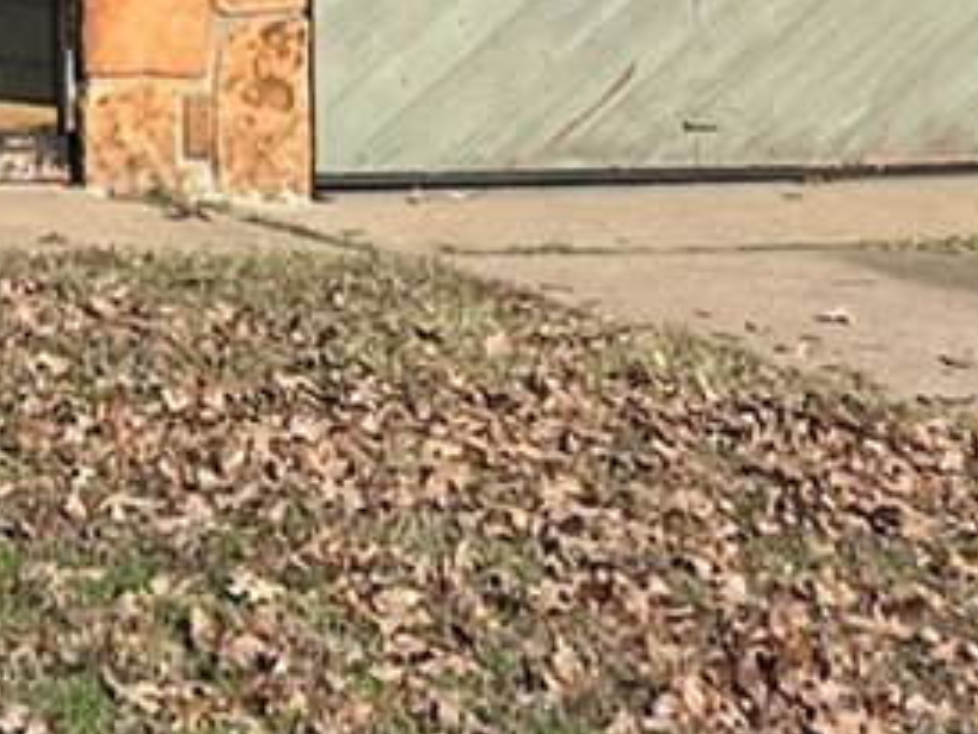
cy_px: -924
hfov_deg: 10.7
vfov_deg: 7.6
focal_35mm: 183
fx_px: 5173
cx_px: -57
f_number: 1.5
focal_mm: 5.7
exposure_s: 1/3257
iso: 50
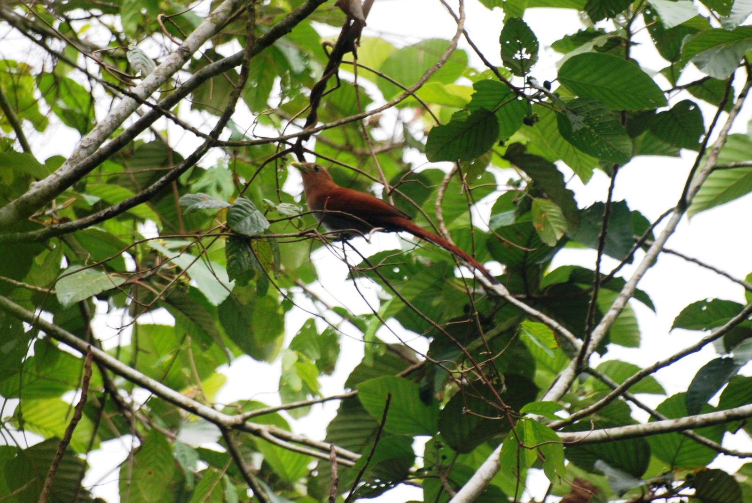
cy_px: 252
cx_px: 376
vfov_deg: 3.1
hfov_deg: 4.6
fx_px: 9411
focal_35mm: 450
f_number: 5.6
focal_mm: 300
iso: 400
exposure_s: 1/160
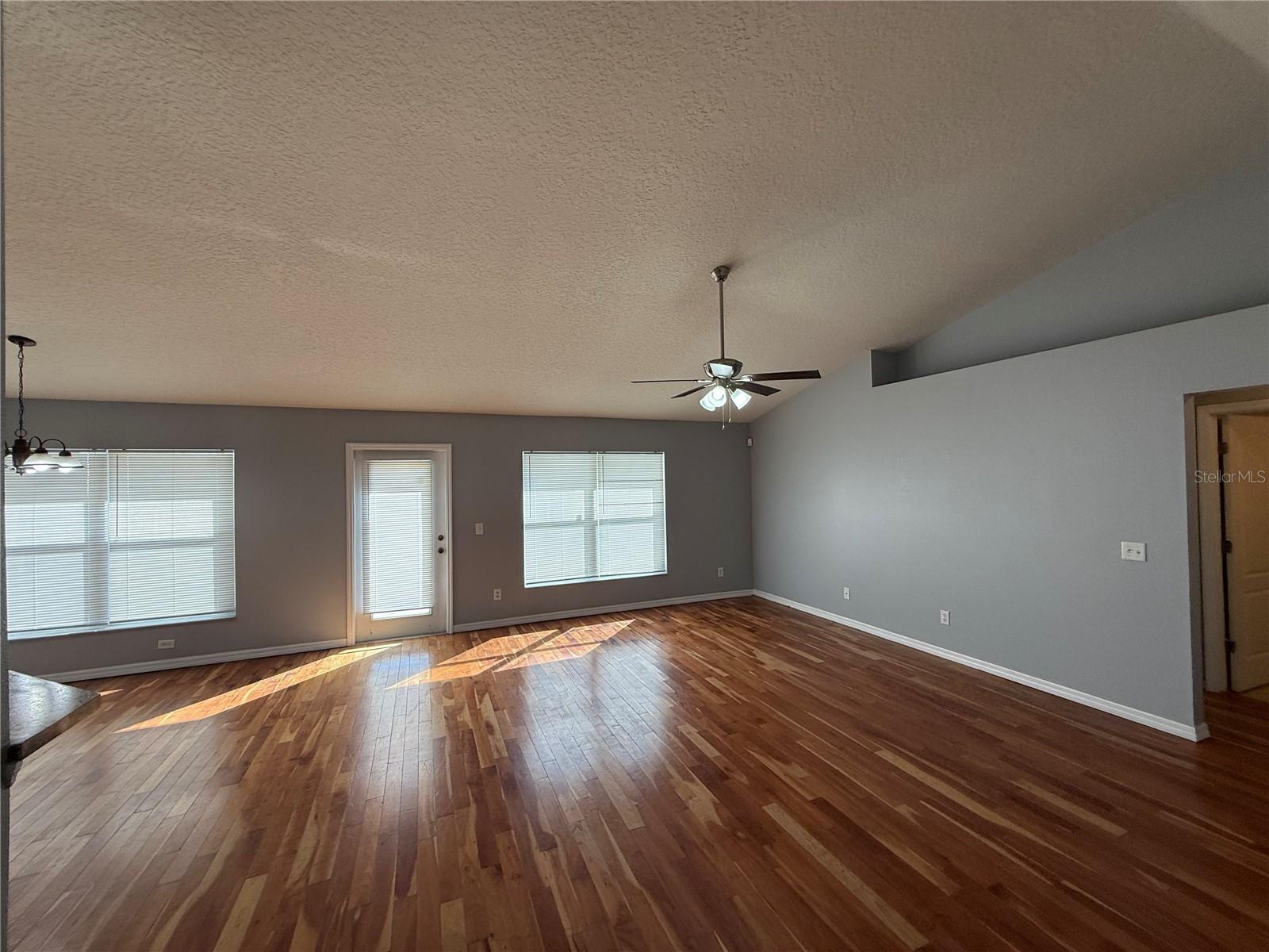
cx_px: 634
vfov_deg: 85.7
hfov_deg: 102.1
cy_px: 476
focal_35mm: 14
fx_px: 513
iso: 64
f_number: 2.2
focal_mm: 2.22
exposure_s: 1/159
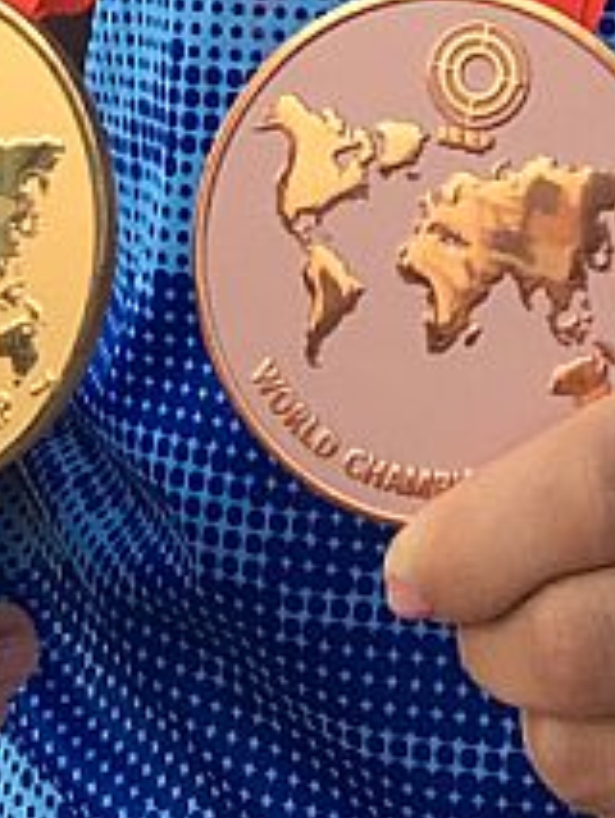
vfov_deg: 15.3
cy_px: -707
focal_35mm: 109
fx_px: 2579
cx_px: 419
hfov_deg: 13.6
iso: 50
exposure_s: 1/33
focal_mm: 4.15
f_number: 2.2
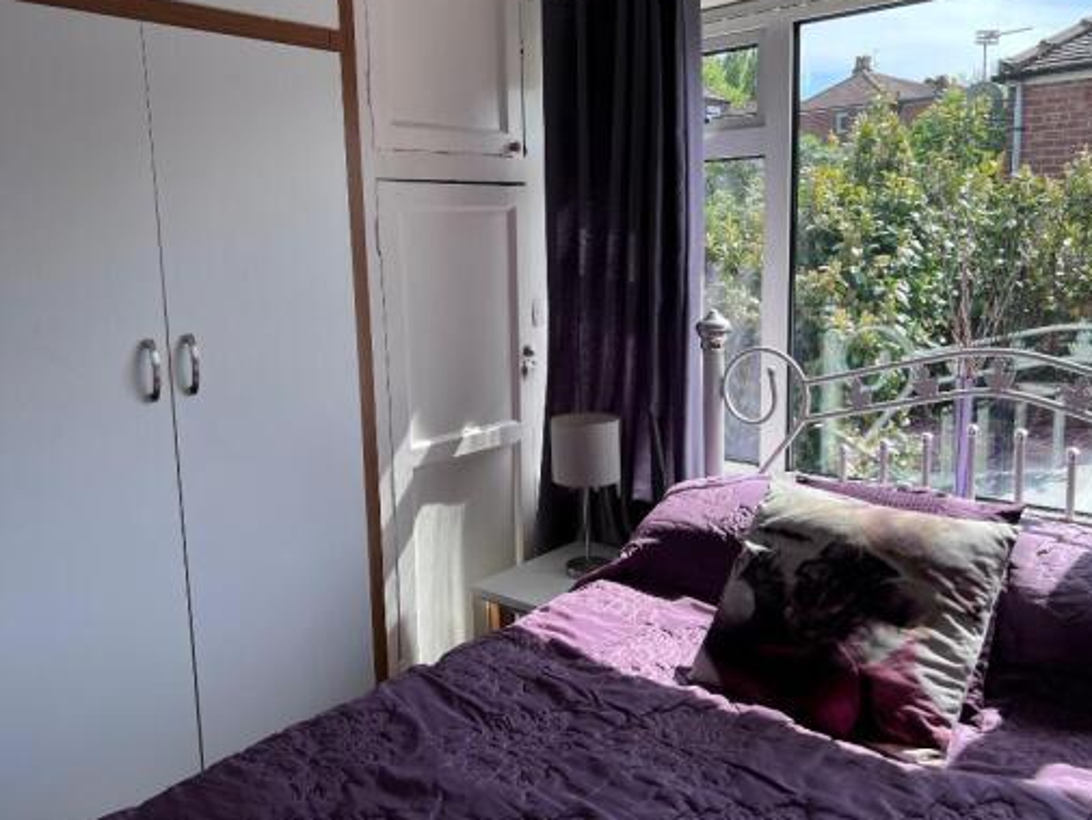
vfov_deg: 46.8
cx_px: 559
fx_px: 947
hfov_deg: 59.9
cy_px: 373
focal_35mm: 30
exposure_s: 1/840
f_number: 1.5
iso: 50
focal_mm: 5.7
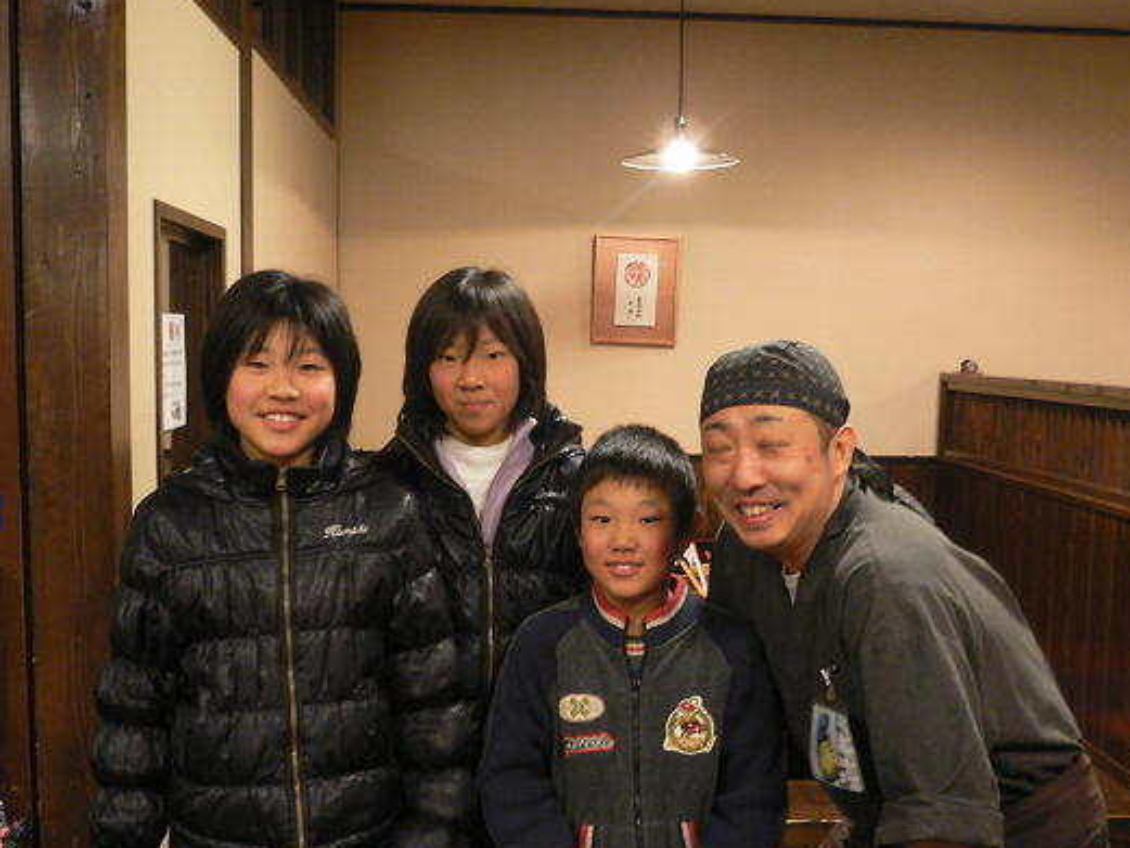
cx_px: 607
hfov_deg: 43.8
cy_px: 494
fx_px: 1404
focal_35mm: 43
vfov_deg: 33.5
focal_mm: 5.8
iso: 200
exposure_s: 1/8
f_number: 2.8
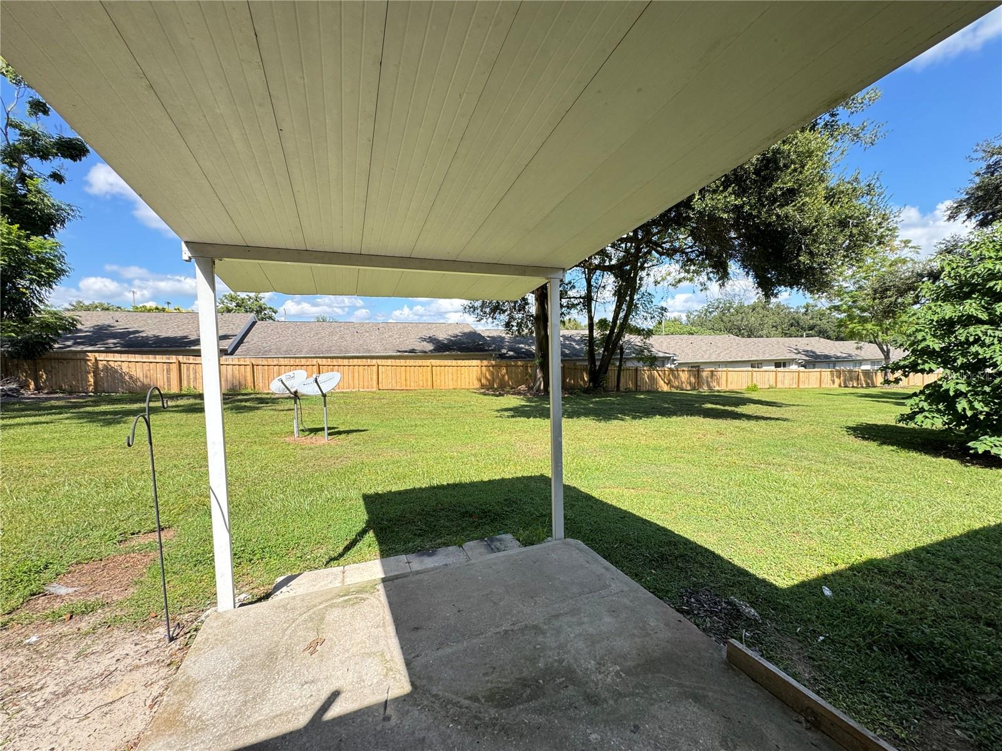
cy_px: 376
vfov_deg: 85.7
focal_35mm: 14
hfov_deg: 102.1
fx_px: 405
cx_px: 501
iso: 40
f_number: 2.2
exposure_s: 1/492
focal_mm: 2.22
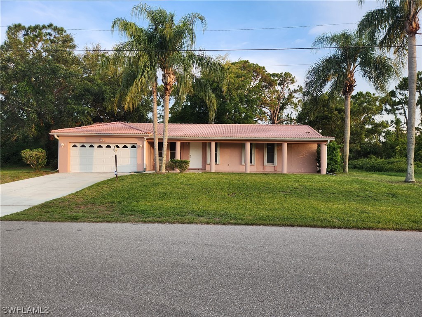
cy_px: 158
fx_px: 280
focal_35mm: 23
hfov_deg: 73.9
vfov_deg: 58.9
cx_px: 211
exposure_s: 1/180
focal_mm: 5.4
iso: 20
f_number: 1.8
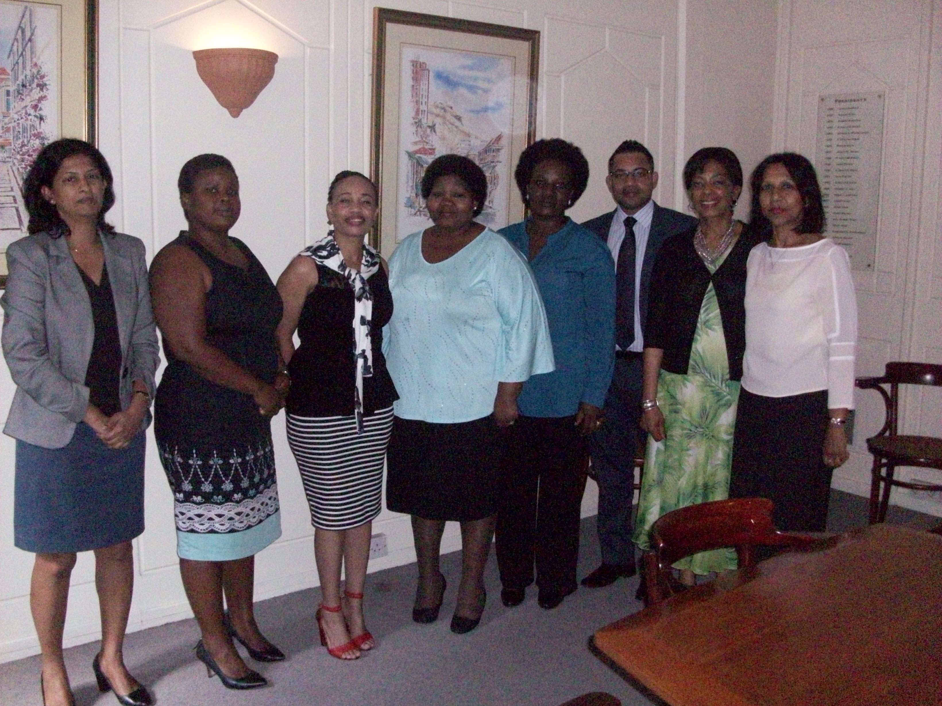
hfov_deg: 54.0
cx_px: 471
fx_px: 925
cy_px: 353
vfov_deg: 41.8
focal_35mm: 34
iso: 800
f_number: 2.8
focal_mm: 5.7
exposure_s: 1/128
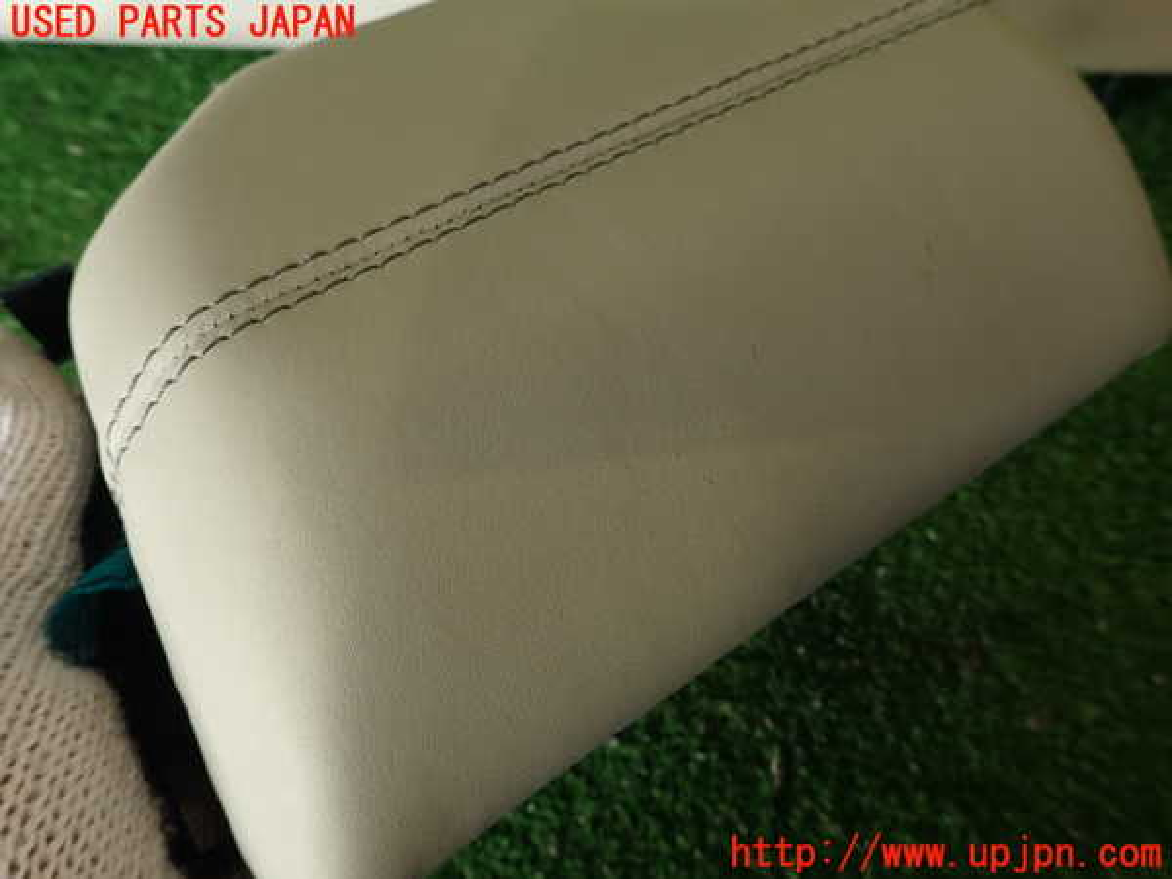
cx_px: 586
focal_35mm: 25
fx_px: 846
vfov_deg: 54.9
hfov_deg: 69.4
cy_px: 440
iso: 100
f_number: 2.8
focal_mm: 4.5
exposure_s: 1/80
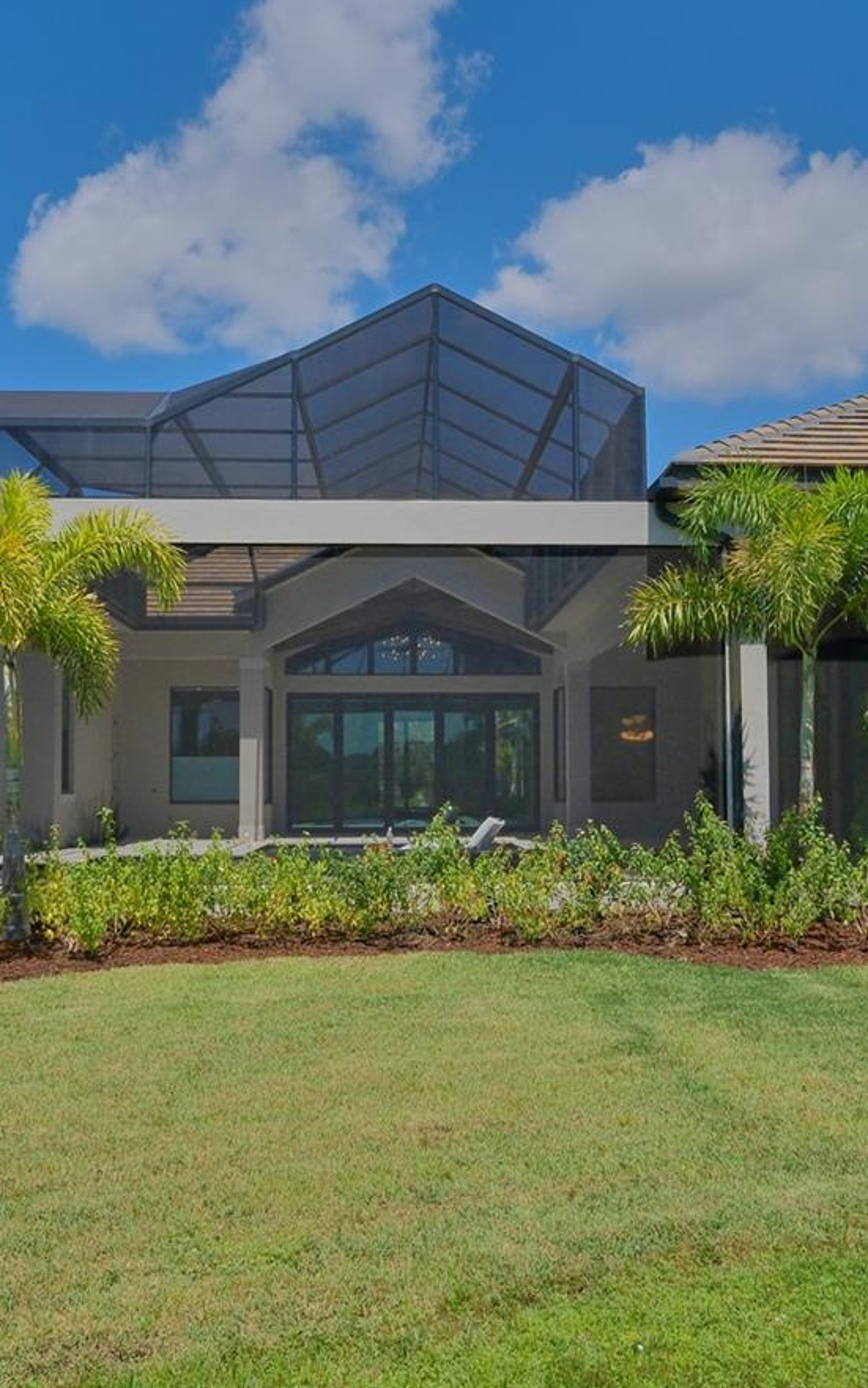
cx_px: 466
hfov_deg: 34.4
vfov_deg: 52.7
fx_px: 1400
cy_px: 737
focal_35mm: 37
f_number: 6.4
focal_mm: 13
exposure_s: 1/1600
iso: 640
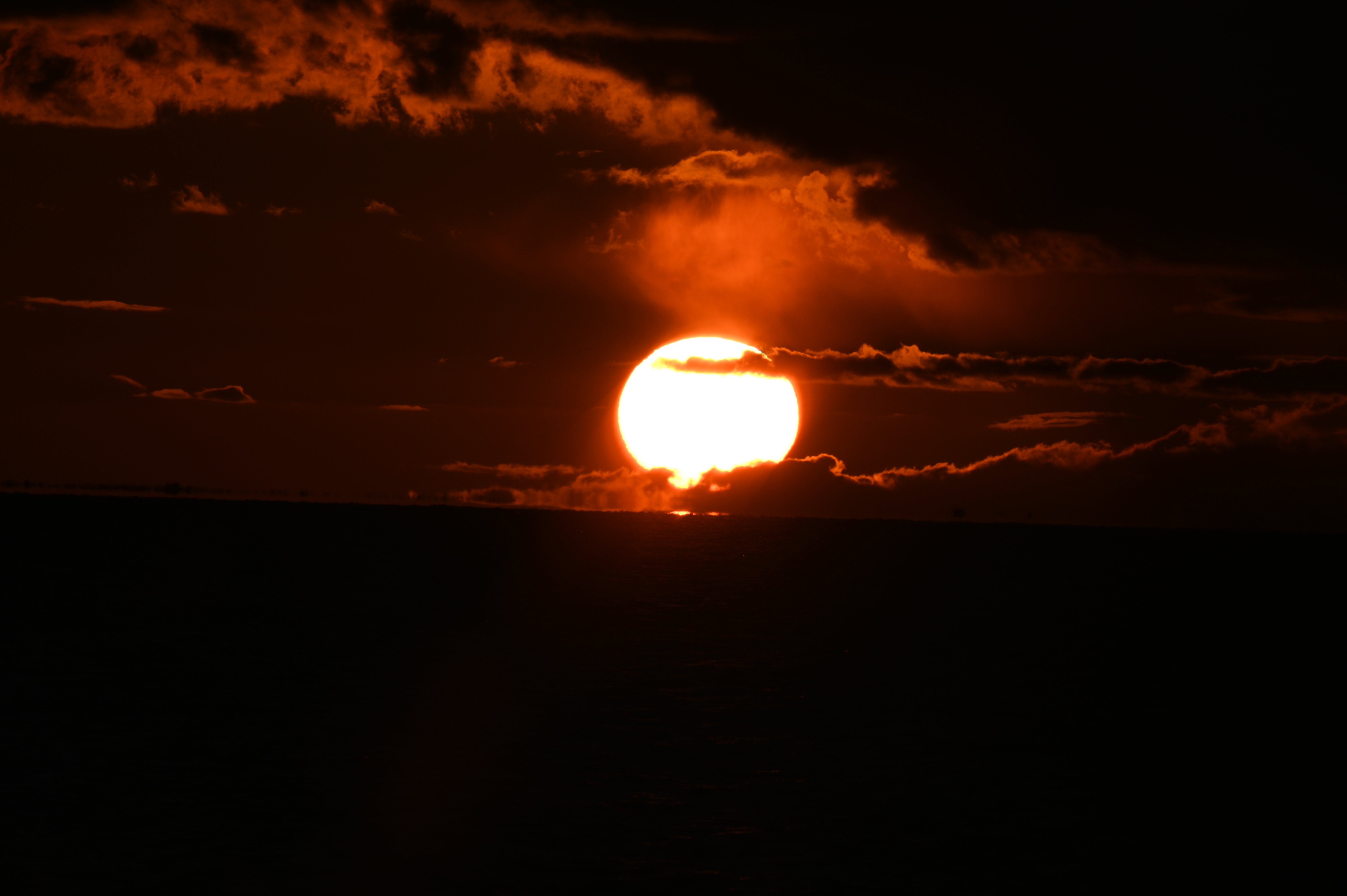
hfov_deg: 4.1
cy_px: 448
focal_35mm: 500
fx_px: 18695
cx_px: 674
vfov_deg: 2.7
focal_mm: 500
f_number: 16
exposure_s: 1/2500
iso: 100
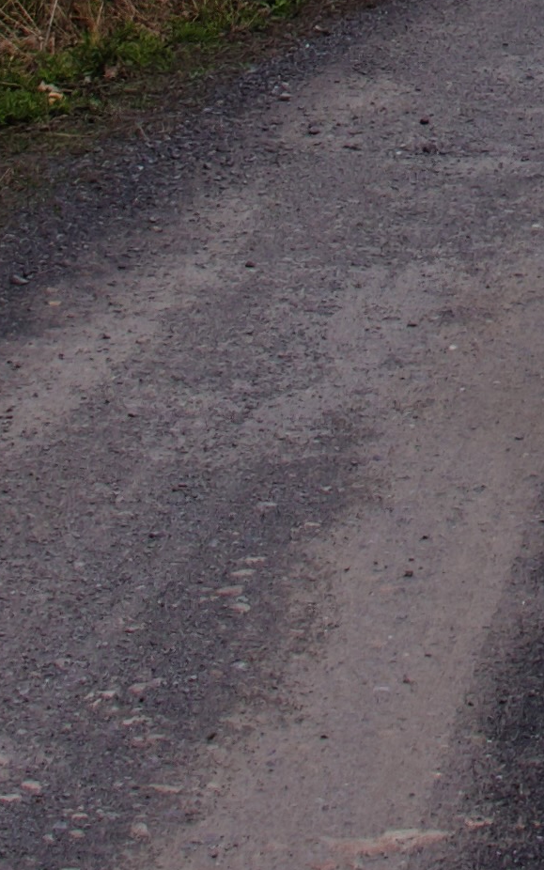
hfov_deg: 6.2
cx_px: 1132
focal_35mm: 206
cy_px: -810
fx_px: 4885
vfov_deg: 9.6
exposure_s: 1/250
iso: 320
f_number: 10
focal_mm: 20.1
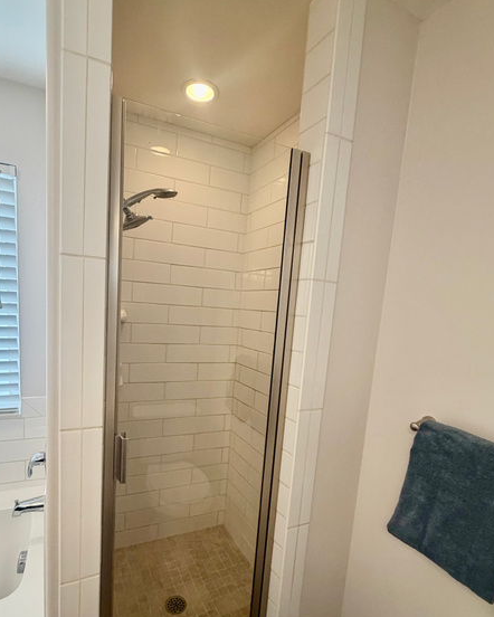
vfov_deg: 82.7
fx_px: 347
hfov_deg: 70.7
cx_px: 220
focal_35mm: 19
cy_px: 354
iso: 250
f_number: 2.2
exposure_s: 1/120
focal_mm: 2.22
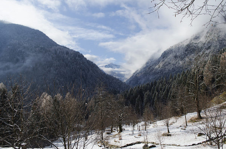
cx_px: 113
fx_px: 169
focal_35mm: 27
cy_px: 74
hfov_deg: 67.5
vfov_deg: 47.7
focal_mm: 18
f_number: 8
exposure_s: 1/1250
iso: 400
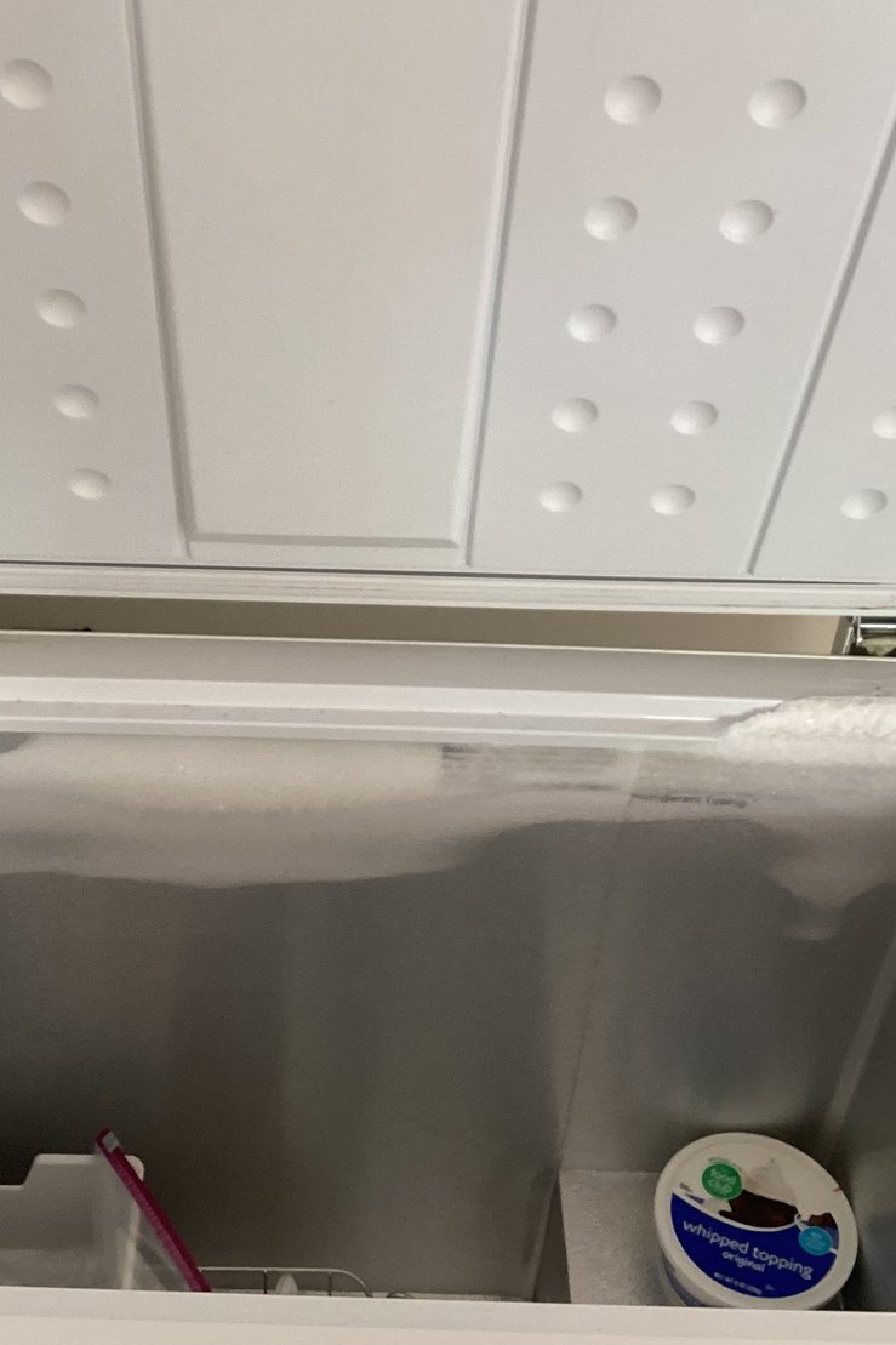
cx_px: 335
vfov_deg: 44.5
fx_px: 1643
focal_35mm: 44
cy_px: 674
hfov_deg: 30.4
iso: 160
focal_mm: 3.3
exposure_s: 1/60
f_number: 2.4
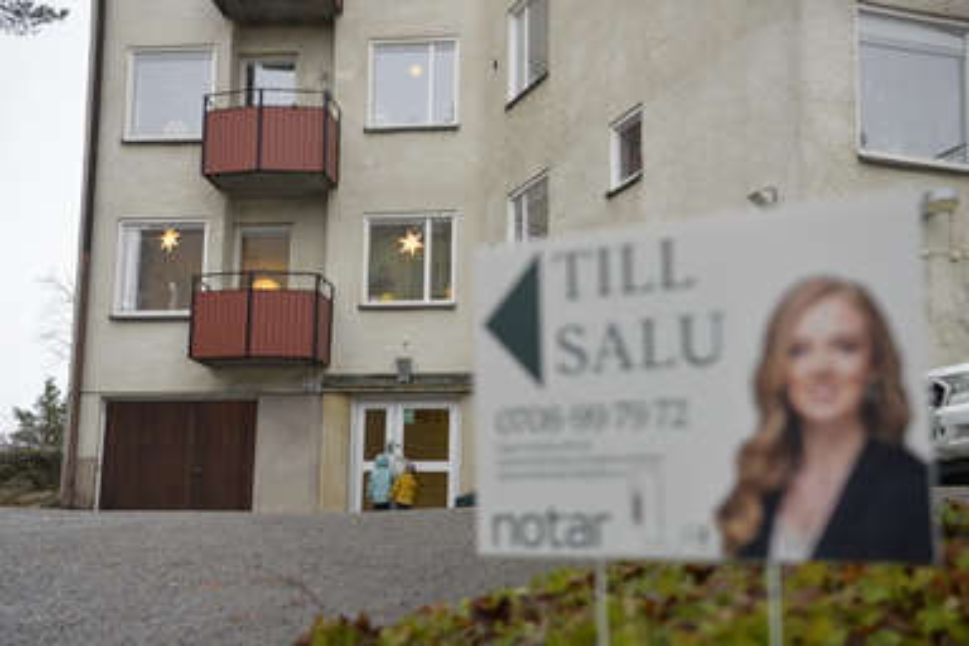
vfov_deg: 27.0
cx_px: 484
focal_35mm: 50
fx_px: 1346
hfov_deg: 39.6
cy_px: 323
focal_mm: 50
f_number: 4
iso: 450
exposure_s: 1/60
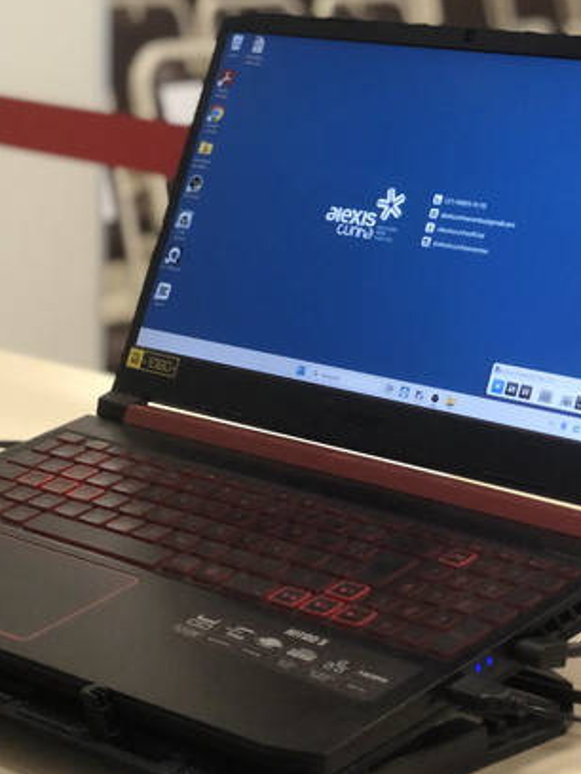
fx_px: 2283
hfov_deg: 14.4
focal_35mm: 102
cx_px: 142
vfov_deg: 19.1
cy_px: 159
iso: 125
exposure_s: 1/30
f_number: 2.4
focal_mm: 6
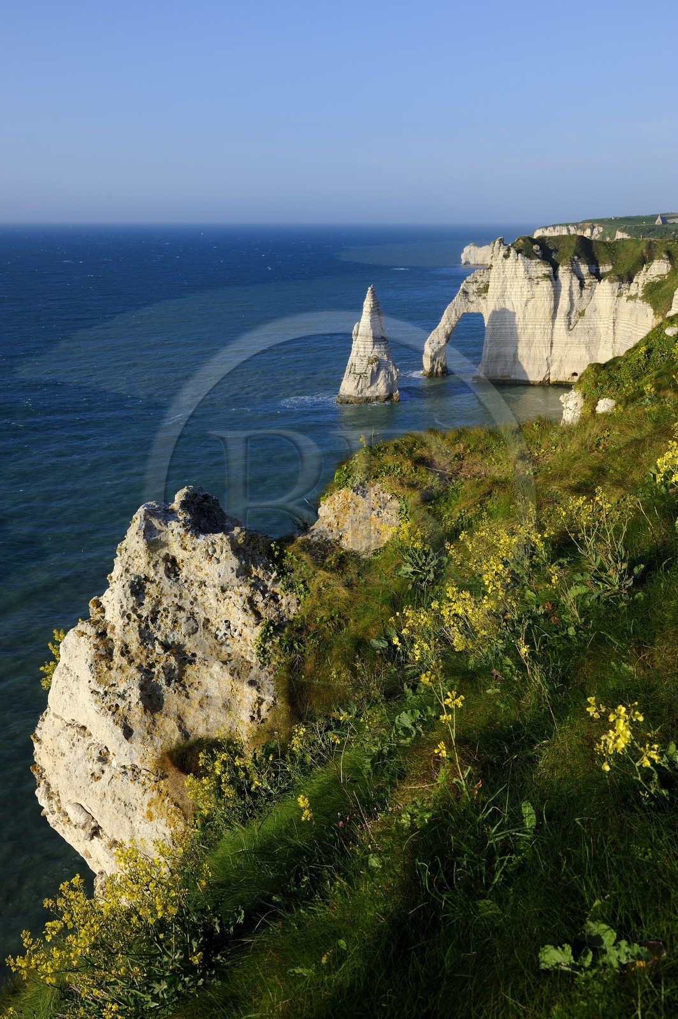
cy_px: 510
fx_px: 962
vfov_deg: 55.8
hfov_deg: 38.8
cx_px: 339
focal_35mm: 34
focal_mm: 34
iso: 400
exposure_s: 1/320
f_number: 10
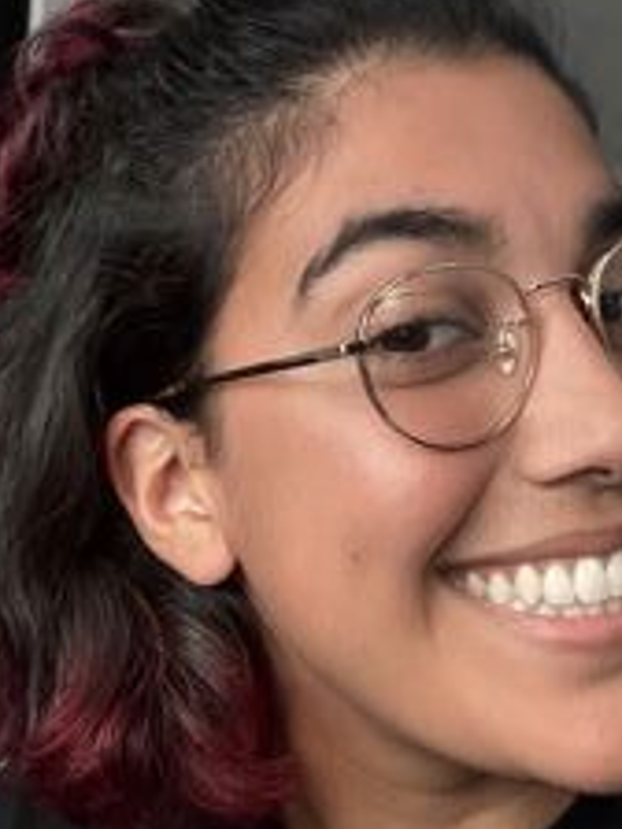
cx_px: 385
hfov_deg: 24.8
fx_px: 1414
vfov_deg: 32.7
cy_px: 377
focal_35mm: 59
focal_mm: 2.69
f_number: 1.9
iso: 640
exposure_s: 1/30
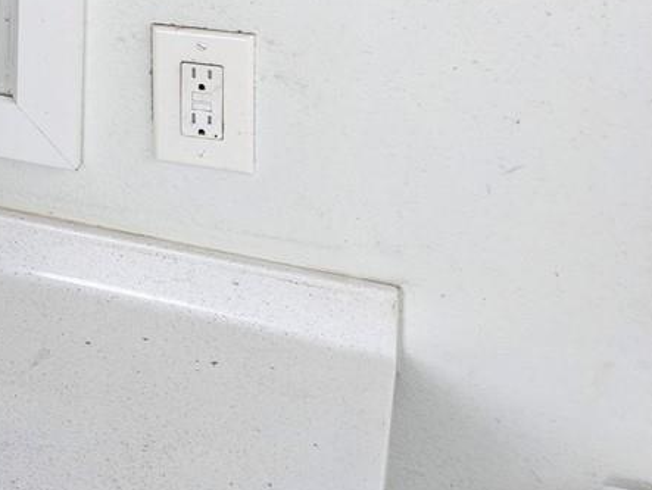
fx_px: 1565
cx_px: -515
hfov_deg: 18.5
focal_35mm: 83
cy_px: -241
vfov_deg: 16.3
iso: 640
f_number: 1.8
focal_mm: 5.4
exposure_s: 1/60
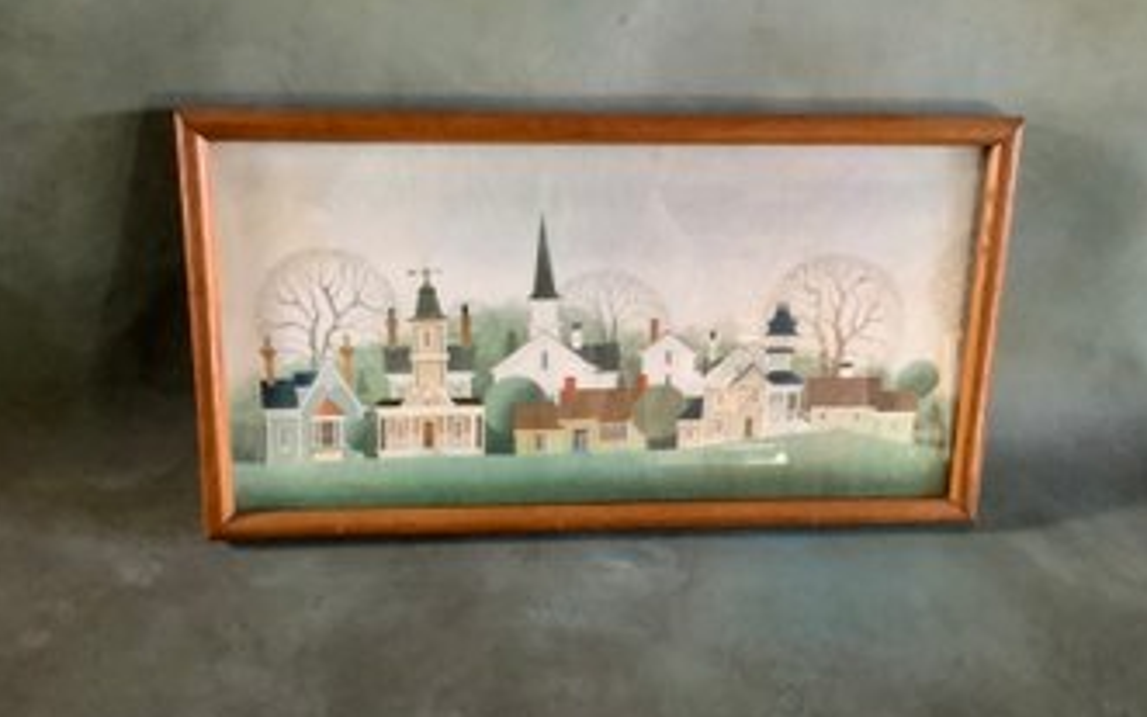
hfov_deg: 56.7
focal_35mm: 34
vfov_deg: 37.3
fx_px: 1063
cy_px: 348
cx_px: 567
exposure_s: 1/30
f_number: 2.4
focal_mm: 3.3
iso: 500
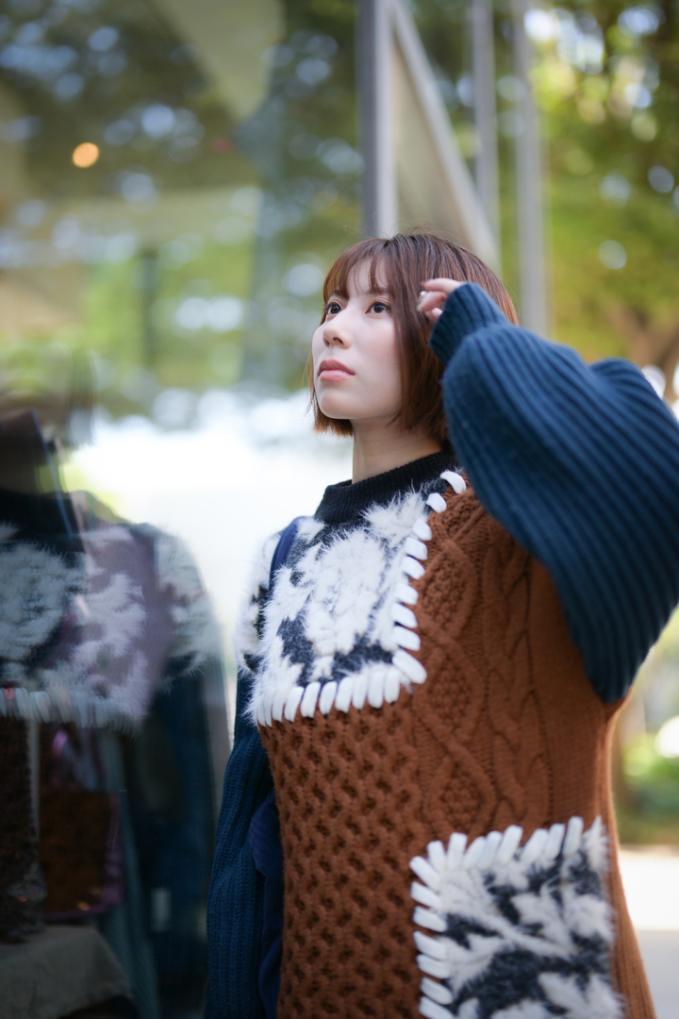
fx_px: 1414
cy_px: 510
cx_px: 340
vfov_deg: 39.6
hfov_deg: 27.0
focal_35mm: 50
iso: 100
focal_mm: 50
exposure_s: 1/500
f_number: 1.3
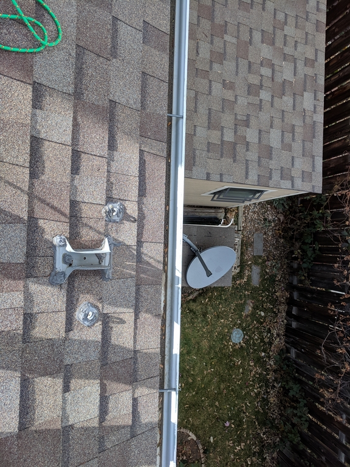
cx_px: 175
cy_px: 234
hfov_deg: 53.1
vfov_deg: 67.3
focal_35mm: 26
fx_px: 351
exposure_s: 1/969
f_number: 2
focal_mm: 4.67
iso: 58
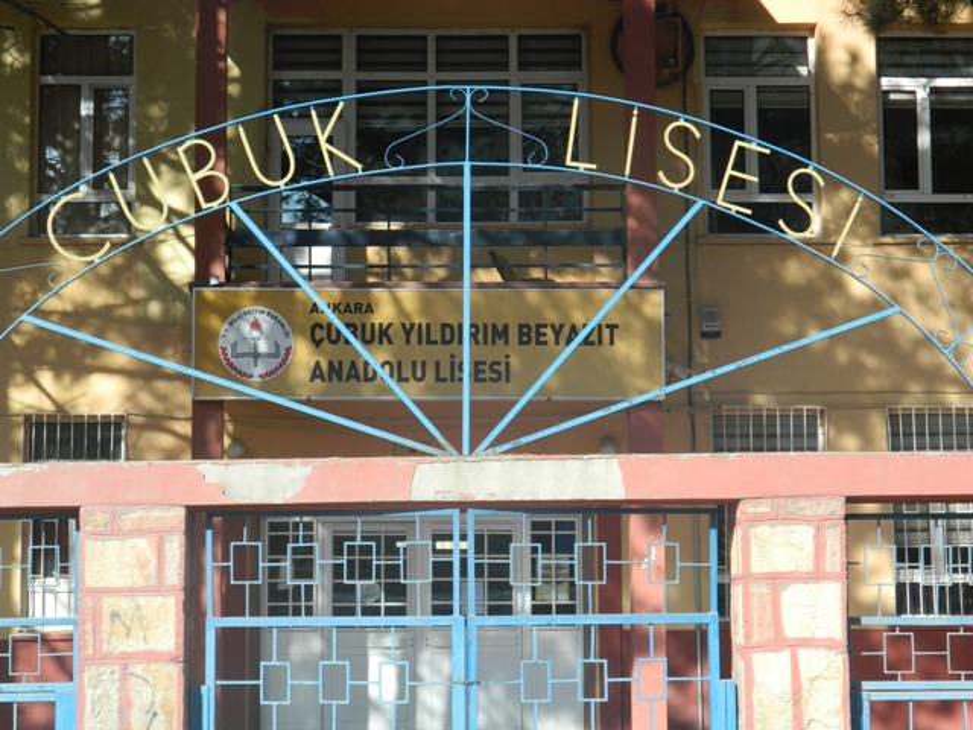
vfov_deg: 17.6
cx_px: 486
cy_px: 365
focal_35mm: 84
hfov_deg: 23.3
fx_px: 2361
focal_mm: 15.1
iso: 110
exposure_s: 1/500
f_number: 4.2
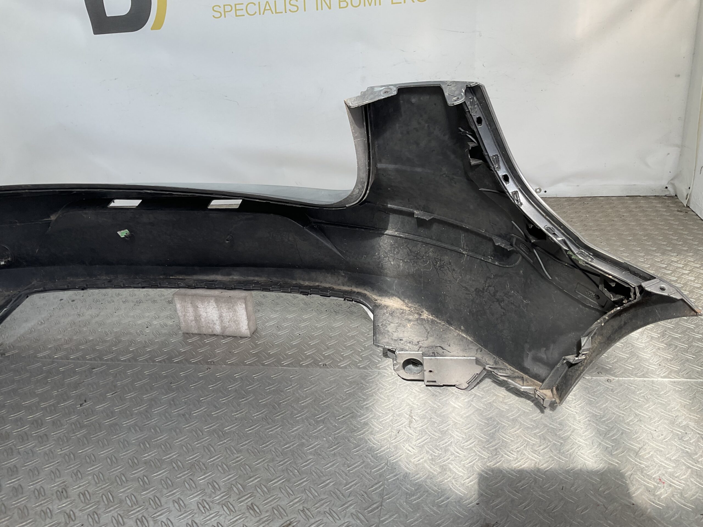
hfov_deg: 61.7
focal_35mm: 29
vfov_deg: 48.2
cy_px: 264
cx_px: 352
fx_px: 589
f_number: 1.8
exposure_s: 1/250
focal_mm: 3
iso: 16
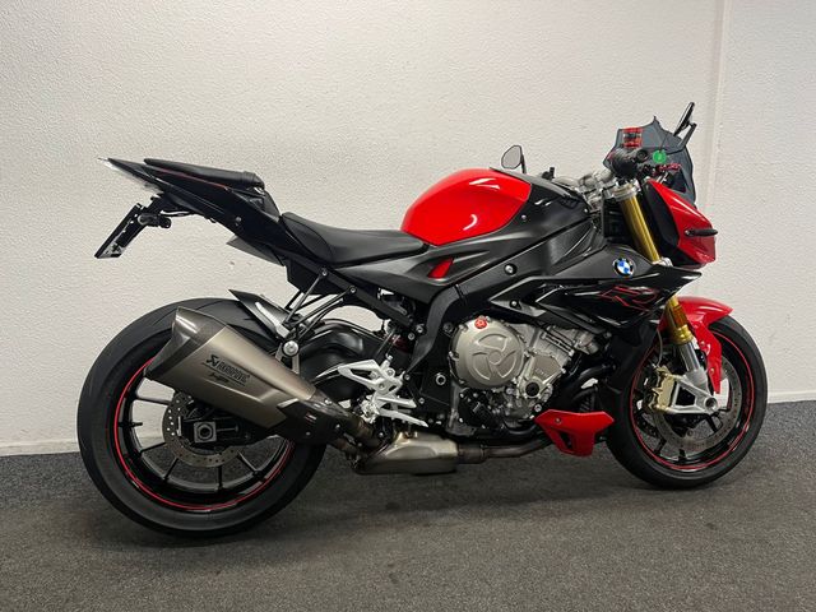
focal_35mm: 26
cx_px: 408
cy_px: 306
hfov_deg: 67.3
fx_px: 613
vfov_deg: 53.1
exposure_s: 1/50
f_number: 1.6
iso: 100
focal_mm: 5.1
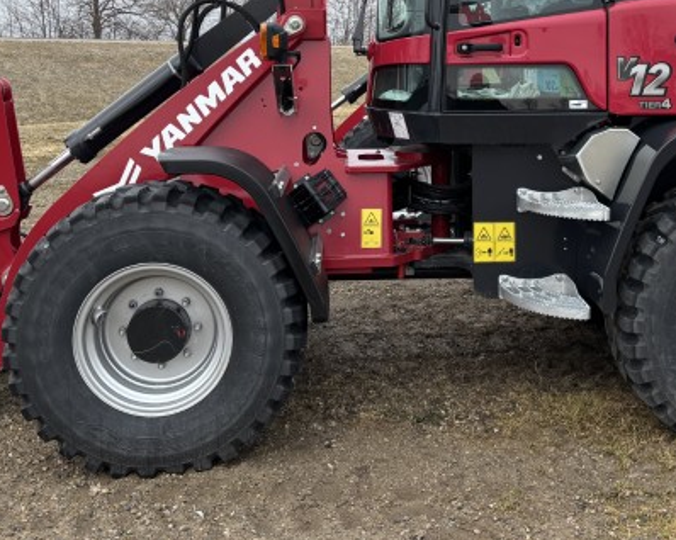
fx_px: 1020
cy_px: 95
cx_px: 430
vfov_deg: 28.9
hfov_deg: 36.4
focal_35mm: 51
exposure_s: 1/1418
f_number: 1.6
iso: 50
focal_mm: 5.96
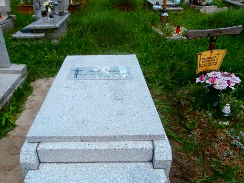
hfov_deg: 59.7
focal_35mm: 30
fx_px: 211
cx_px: 105
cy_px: 106
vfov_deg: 46.6
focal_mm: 4.2
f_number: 3
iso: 100
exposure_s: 1/250
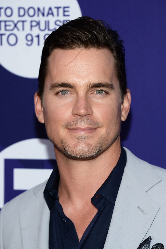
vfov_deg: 16.8
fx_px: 844
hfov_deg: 11.2
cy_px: 124
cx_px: 83
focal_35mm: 122
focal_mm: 122
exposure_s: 1/250
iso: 500
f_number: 7.1
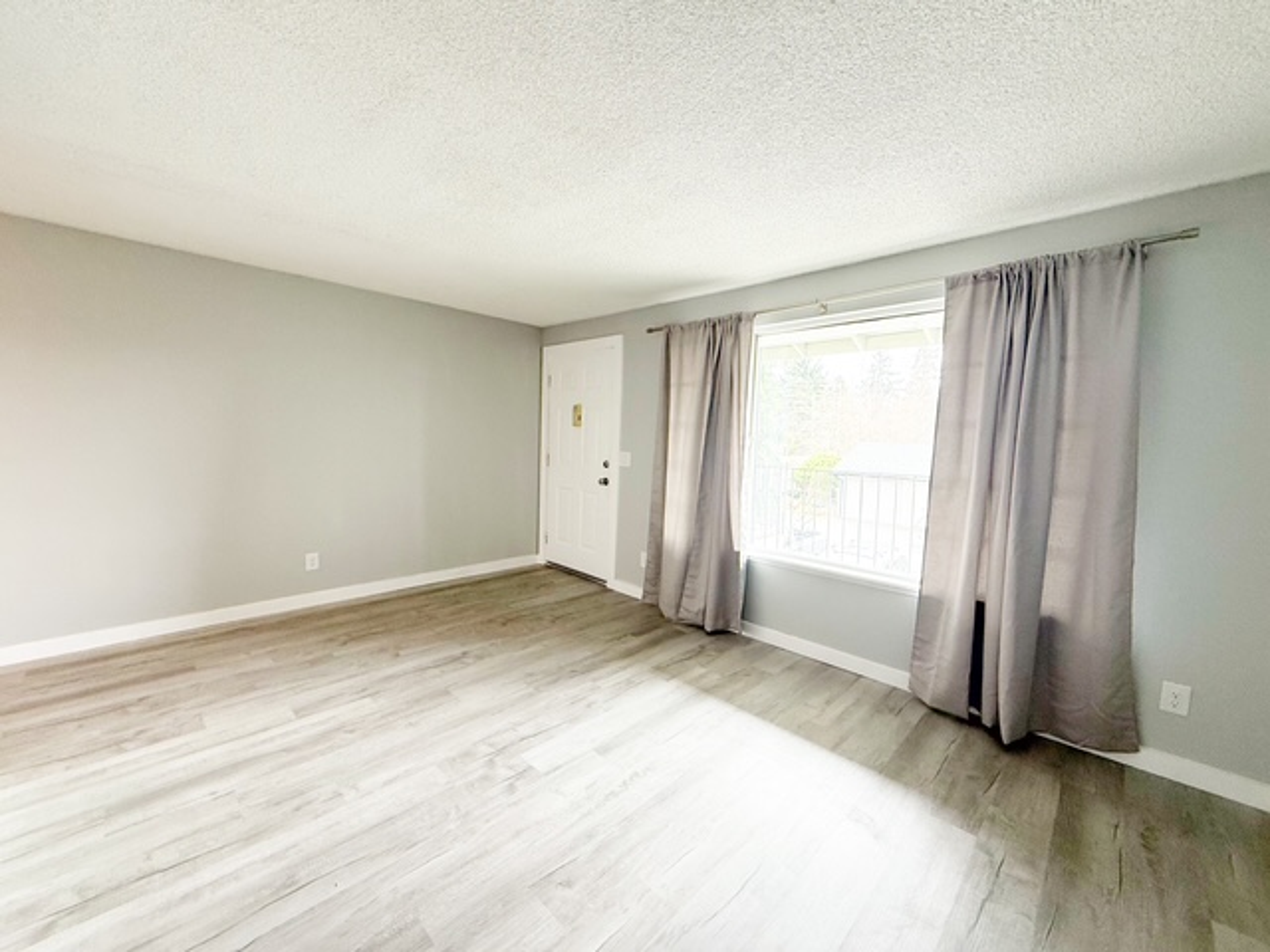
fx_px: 514
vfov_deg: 85.7
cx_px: 635
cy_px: 476
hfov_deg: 102.1
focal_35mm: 14
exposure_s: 1/99
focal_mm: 2.22
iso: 100
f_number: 2.2
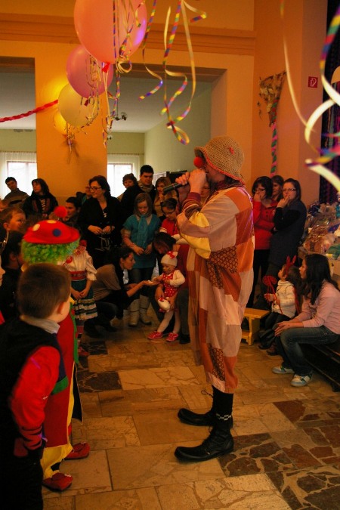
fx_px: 446
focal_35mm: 32
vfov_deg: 59.5
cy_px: 255
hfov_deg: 41.7
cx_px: 170
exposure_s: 1/30
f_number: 5.6
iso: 800
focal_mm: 21
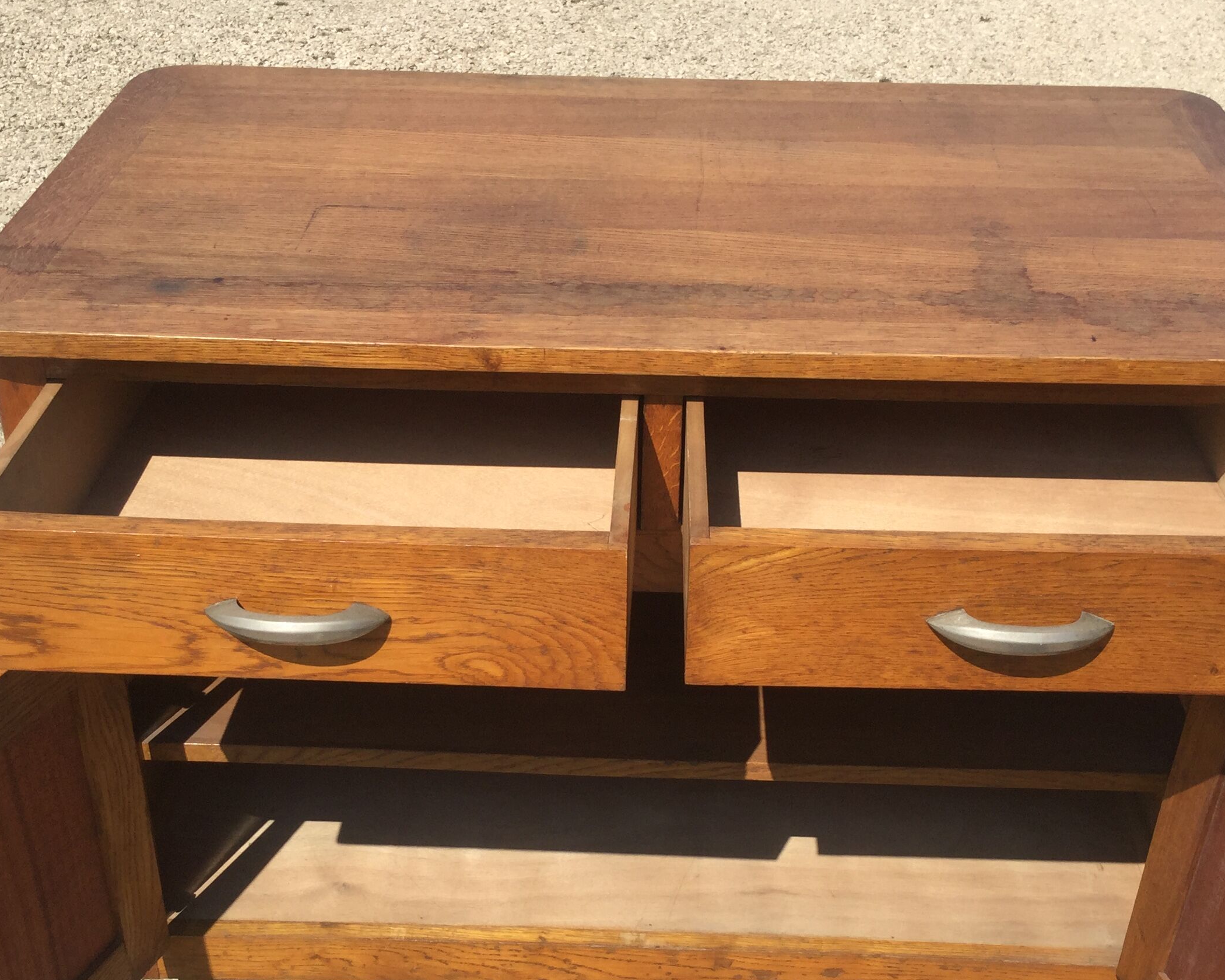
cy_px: 615
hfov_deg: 39.5
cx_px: 622
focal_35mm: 47
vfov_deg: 31.9
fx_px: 1704
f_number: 2.4
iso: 25
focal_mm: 3.3
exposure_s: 1/1274
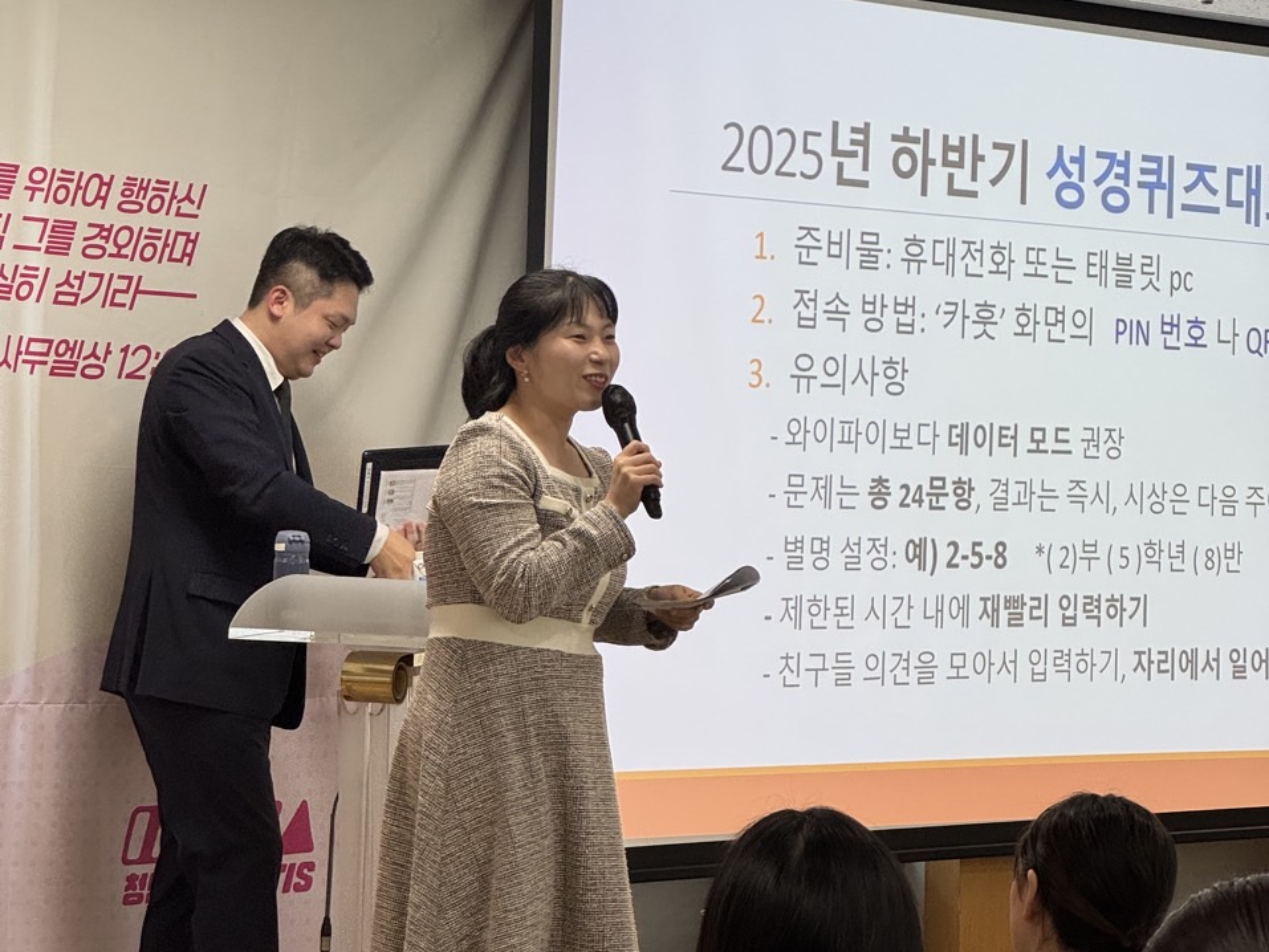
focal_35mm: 103
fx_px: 3776
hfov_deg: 19.1
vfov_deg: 14.3
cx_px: 635
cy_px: 253
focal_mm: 9
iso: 160
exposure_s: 1/120
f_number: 2.8
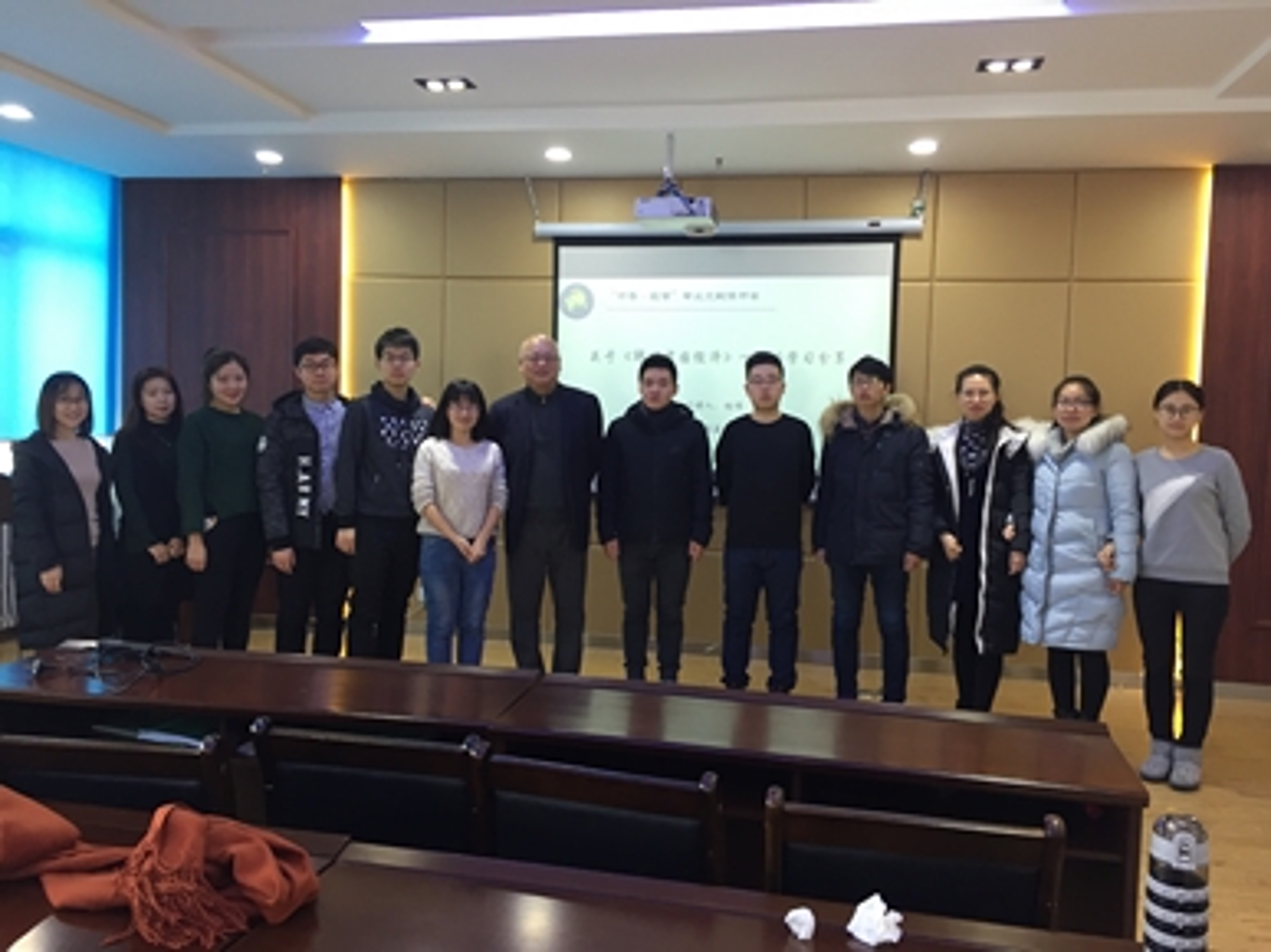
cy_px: 476
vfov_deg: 48.2
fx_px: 1064
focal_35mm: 29
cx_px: 636
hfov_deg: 61.7
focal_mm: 4.15
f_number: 2.2
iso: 80
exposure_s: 1/33
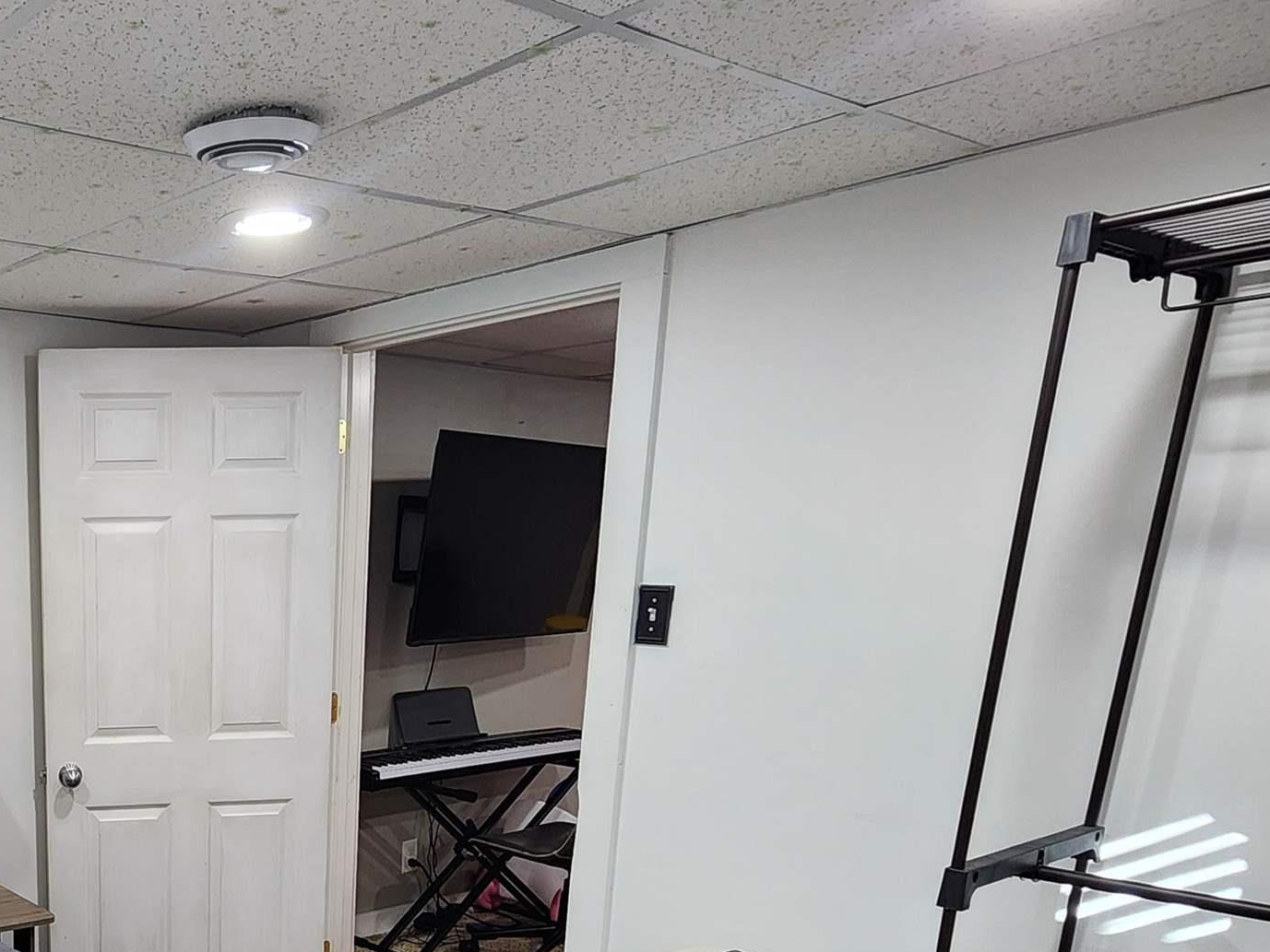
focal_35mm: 29
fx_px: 1064
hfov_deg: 51.1
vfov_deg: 44.9
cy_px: 810
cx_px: 35
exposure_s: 1/60
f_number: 2.2
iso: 250
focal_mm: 2.2
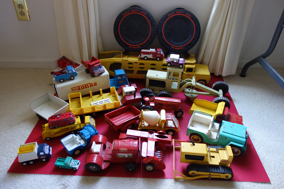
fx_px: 221
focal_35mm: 28
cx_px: 142
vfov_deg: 46.4
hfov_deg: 65.5
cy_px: 94
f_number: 1.8
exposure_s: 1/30
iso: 125
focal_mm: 10.4
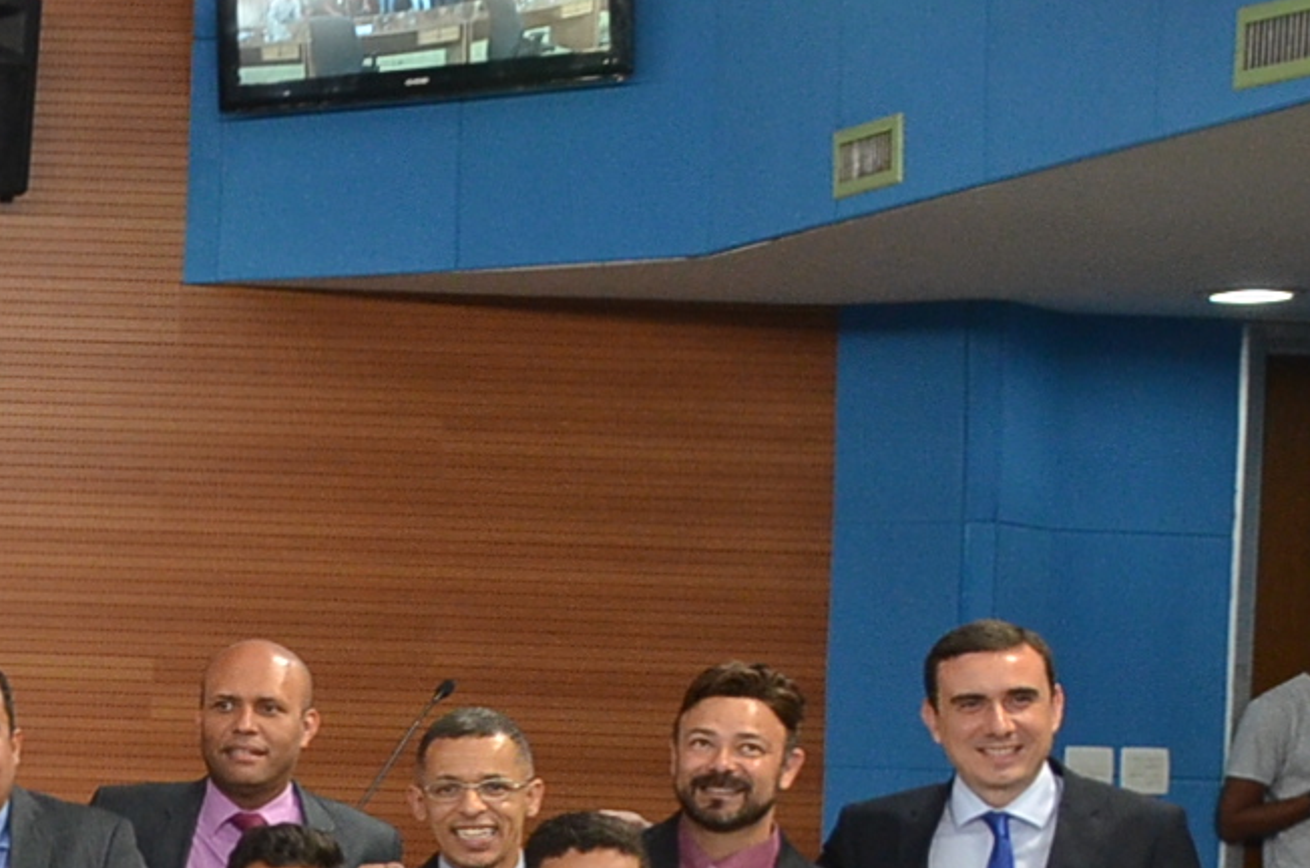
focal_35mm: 102
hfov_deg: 16.4
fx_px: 3704
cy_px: 679
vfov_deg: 13.3
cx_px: -1131
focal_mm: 18
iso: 1000
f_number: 5.6
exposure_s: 1/60
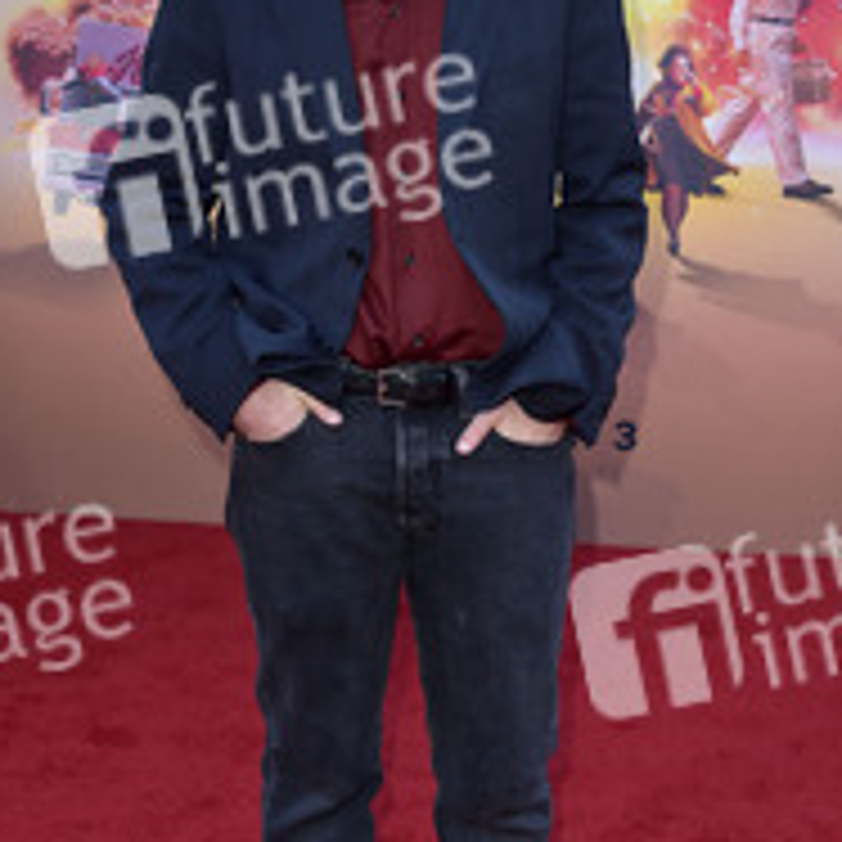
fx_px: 2257
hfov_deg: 21.1
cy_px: 387
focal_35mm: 82
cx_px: 394
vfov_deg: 21.1
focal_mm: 45
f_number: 6.3
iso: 320
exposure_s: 1/250
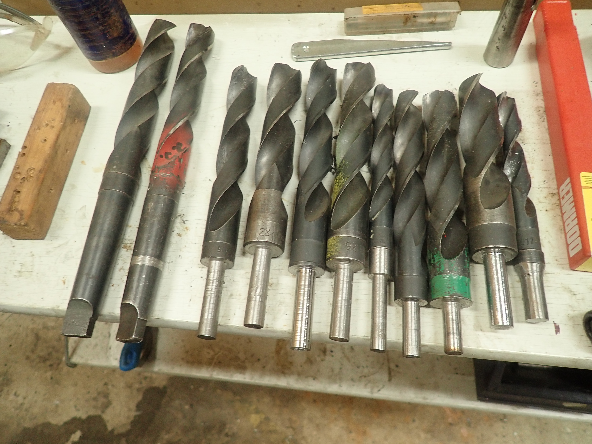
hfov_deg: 69.4
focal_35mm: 25
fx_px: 428
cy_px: 222
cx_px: 296
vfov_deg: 54.9
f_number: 2
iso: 200
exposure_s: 1/40
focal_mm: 4.5
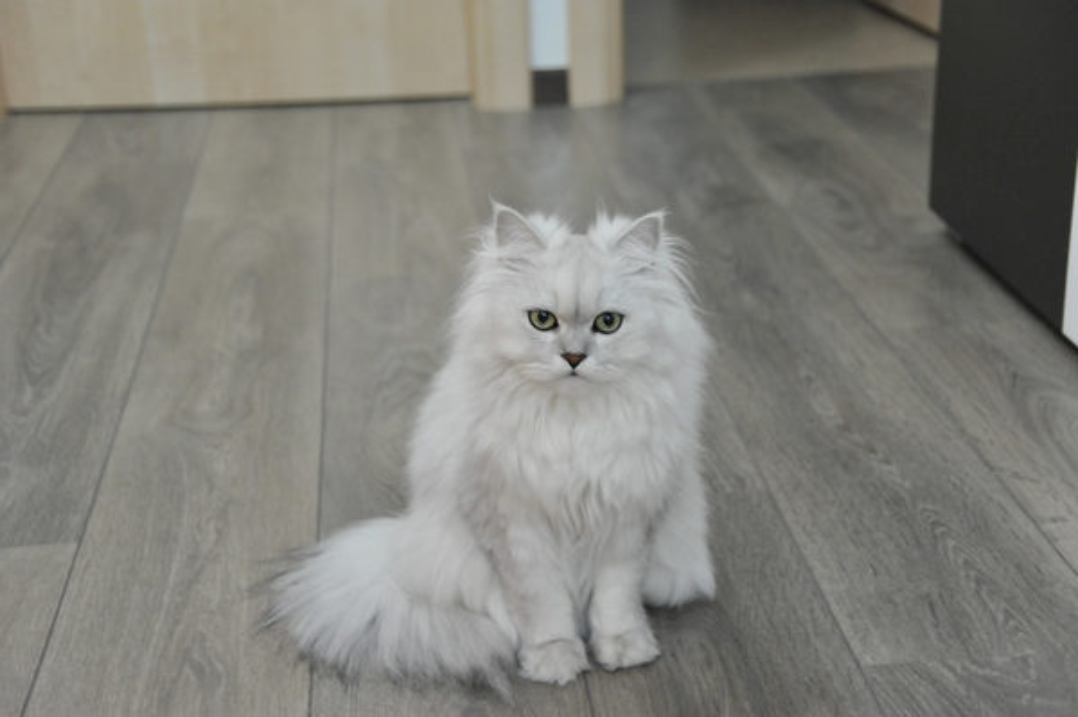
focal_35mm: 66
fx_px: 1975
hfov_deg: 30.5
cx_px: 539
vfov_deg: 20.6
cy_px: 358
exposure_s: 1/30
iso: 2500
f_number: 5
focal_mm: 66
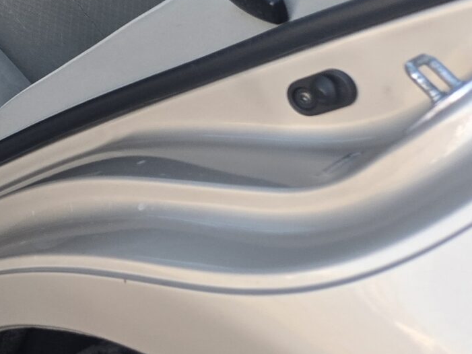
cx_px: -304
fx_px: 1146
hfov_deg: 19.3
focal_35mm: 84
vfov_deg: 16.5
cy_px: -118
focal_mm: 5.4
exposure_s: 1/508
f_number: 1.8
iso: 100
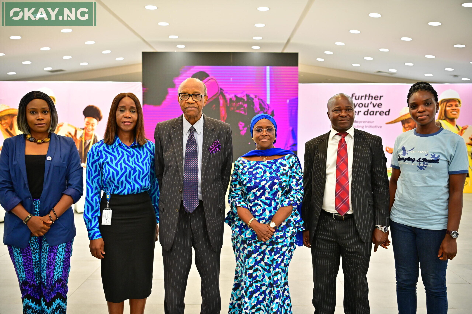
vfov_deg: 37.8
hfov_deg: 54.5
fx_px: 459
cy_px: 157
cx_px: 236
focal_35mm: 35
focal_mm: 35
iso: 1600
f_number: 2.8
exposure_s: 1/320
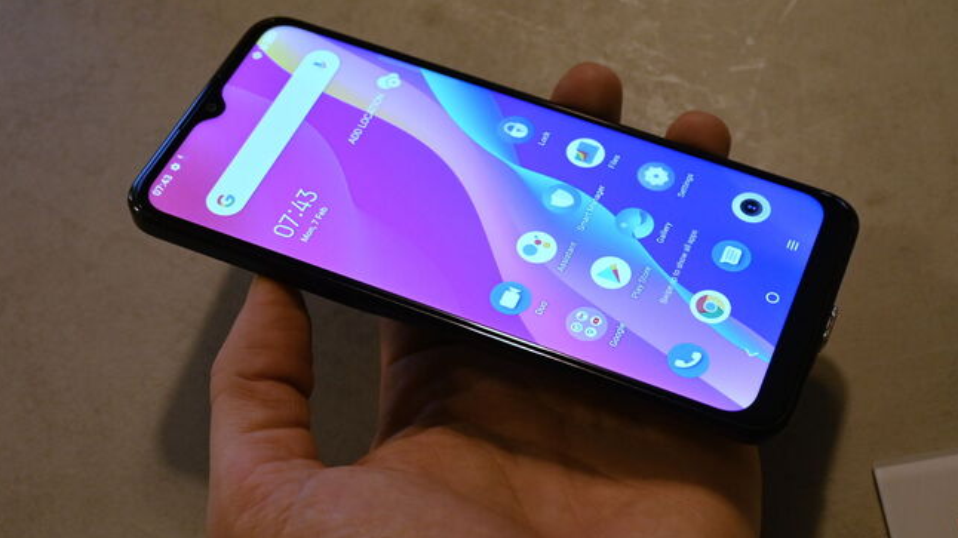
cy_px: 365
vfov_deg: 22.2
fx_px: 1366
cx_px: 560
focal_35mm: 54
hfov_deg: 38.5
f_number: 4.2
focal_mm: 23
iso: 1100
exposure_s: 1/125
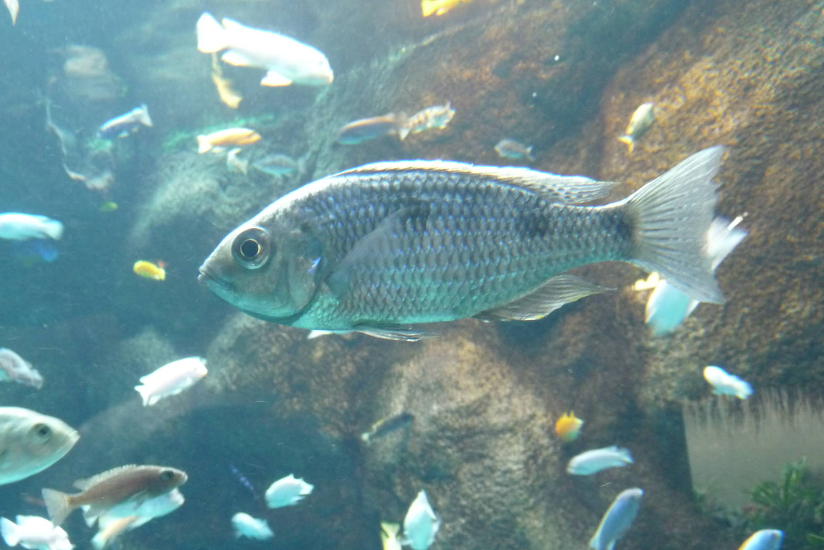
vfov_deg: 31.9
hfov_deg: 46.4
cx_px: 413
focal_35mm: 42
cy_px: 292
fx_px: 961
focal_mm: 6.7
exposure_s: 1/8
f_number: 3.9
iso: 400
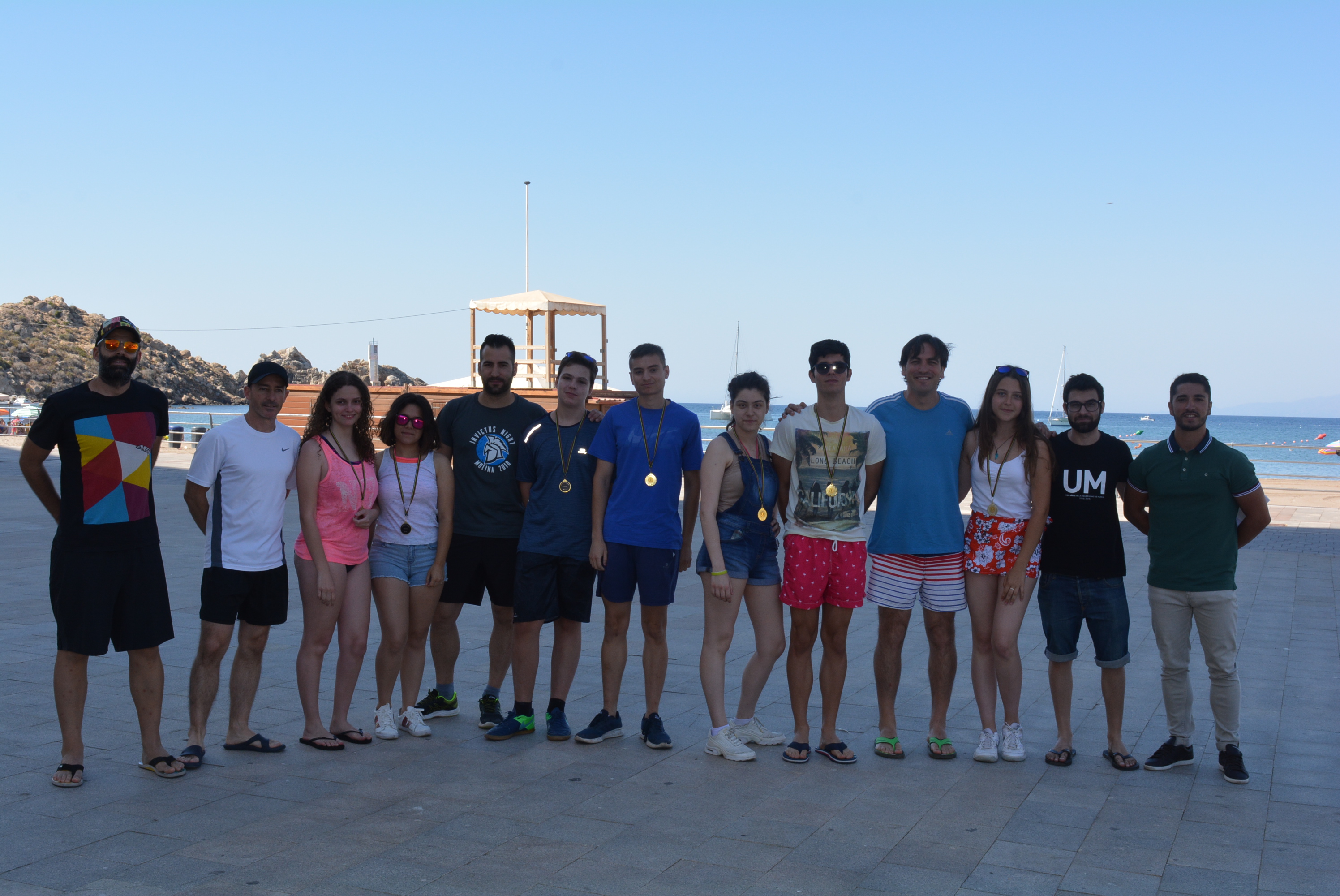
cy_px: 448
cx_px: 670
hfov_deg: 46.4
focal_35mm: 42
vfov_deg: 31.9
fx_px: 1564
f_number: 14
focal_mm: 28
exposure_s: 1/200
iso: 400
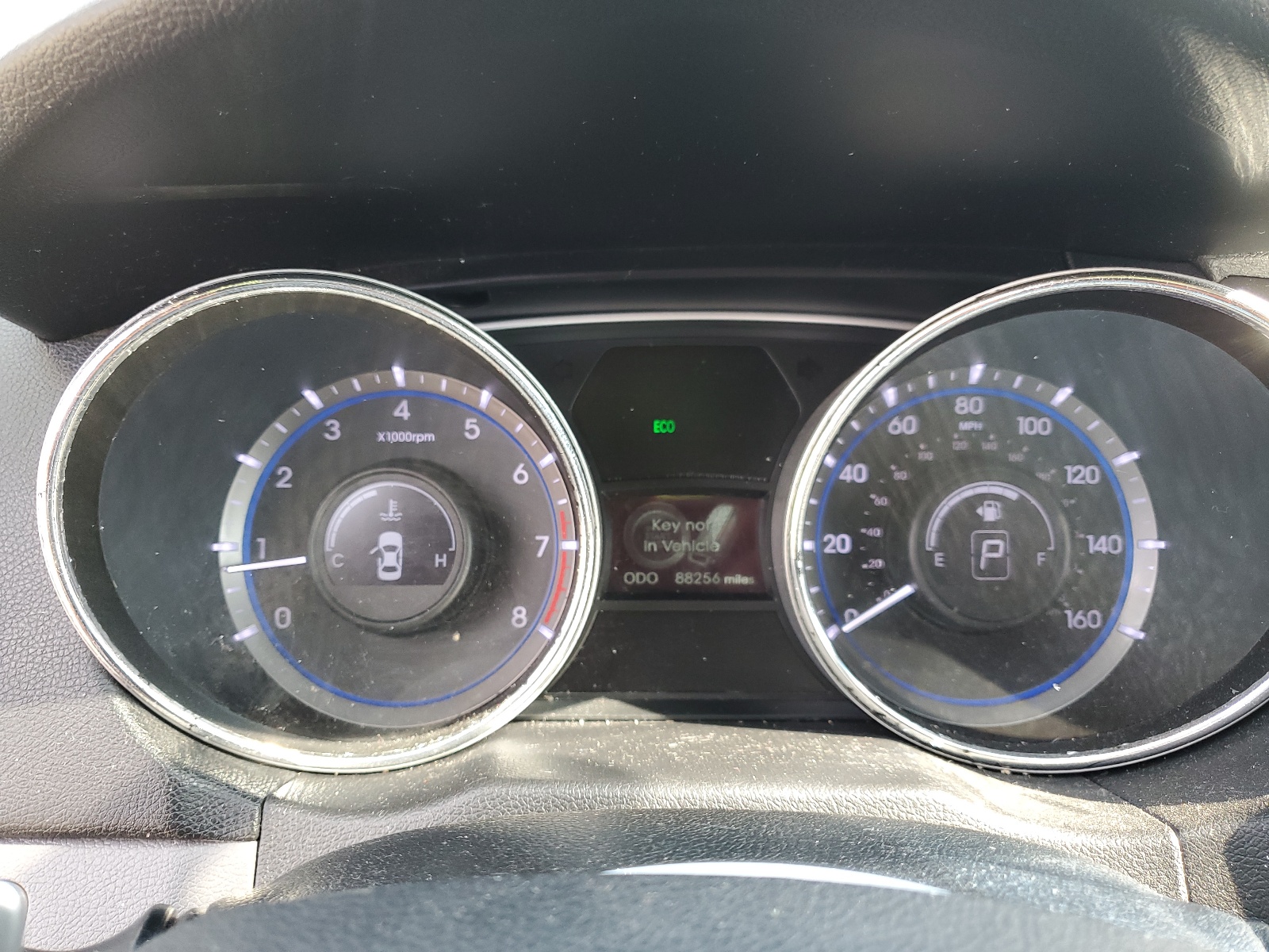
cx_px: 634
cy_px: 476
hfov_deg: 67.3
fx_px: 953
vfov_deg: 53.1
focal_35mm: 26
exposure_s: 1/120
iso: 87
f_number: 1.5
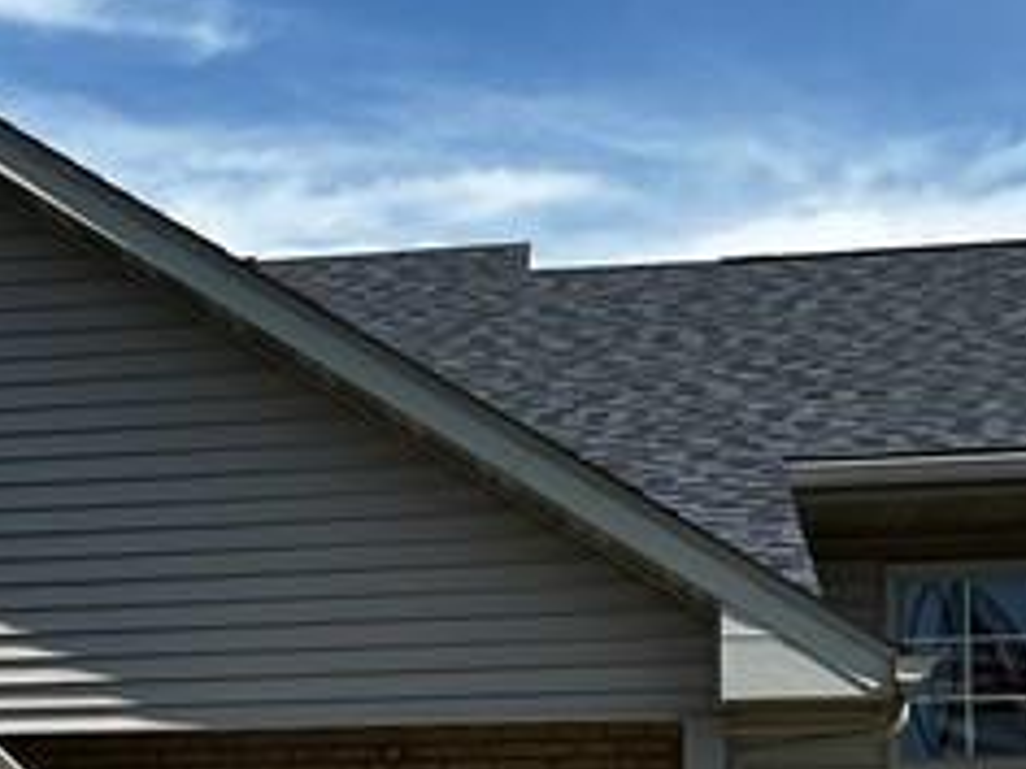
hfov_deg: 16.8
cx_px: -157
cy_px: 878
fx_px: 3349
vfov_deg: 12.8
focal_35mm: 113
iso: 50
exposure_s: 1/2045
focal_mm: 5.7
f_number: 1.5
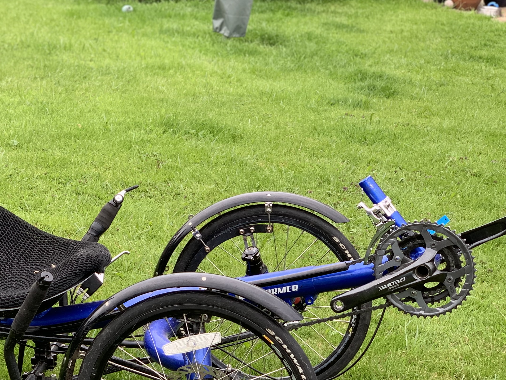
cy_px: 217
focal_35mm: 98
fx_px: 1433
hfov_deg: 19.7
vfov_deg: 15.1
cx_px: 66
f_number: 2.4
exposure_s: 1/122
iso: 20
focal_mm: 6
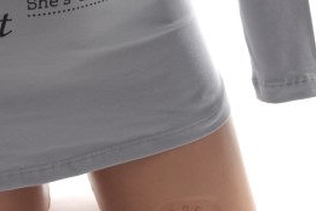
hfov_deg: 14.4
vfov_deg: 9.3
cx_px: 25
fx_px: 1238
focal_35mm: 141
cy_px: -165
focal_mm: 32
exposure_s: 1/3
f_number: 6.3
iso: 250
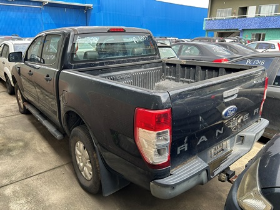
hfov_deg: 67.3
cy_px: 105
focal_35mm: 26
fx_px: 210
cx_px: 140
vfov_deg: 53.1
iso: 50
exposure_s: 1/421
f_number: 1.5
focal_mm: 5.7
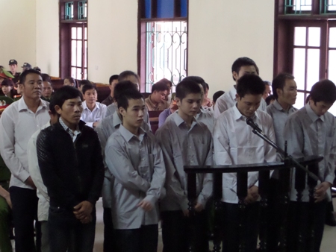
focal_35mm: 88
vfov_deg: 16.8
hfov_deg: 22.2
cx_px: 168
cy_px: 126
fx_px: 855
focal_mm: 14.3
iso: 800
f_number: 4.4
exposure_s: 1/10
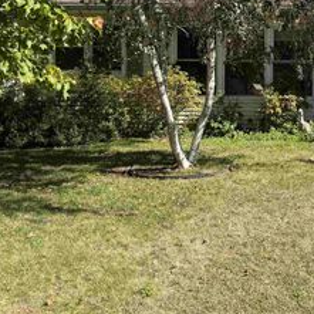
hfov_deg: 32.7
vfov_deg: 34.7
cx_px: 307
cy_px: 85
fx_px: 493
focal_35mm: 48
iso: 80
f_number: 1.78
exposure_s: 1/2445
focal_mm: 6.76
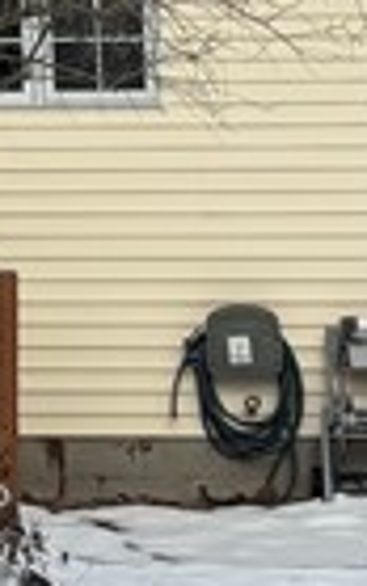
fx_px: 3245
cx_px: -321
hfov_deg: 6.3
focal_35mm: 203
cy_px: -510
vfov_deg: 9.7
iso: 50
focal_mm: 5.96
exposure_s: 1/4854
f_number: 1.6
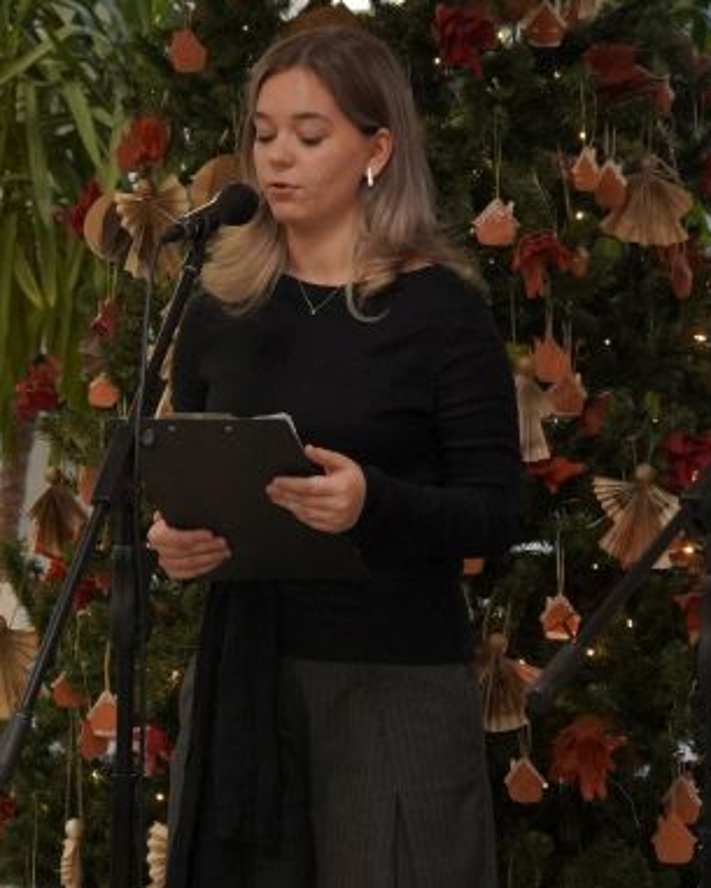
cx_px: 394
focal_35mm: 183
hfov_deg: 8.5
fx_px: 4812
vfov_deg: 10.5
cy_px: 389
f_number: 4.5
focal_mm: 50
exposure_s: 1/200
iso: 1600
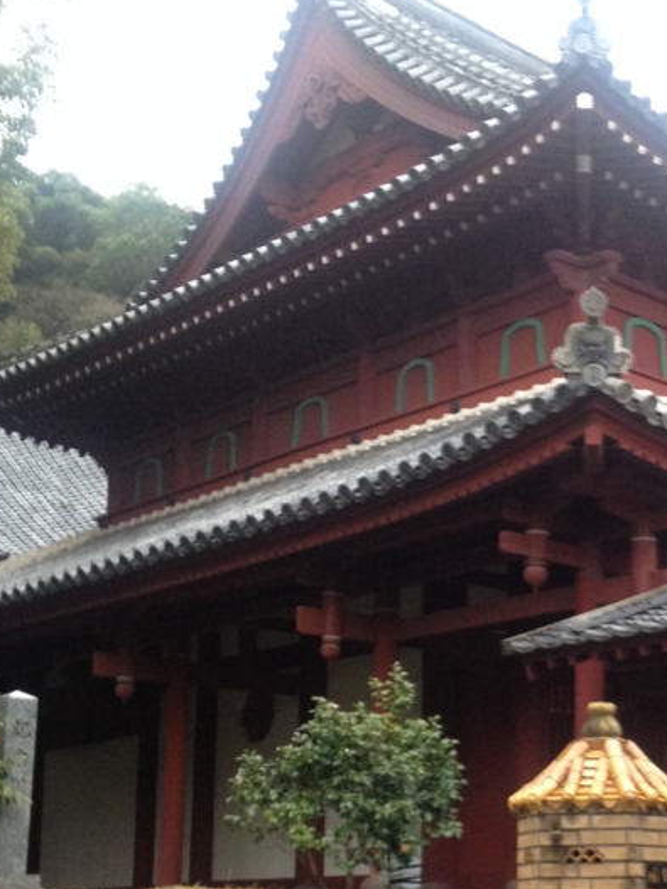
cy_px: 653
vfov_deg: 28.2
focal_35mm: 68
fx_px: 1748
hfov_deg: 21.1
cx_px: 623
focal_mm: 4.28
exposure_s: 1/20
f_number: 2.4
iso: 160
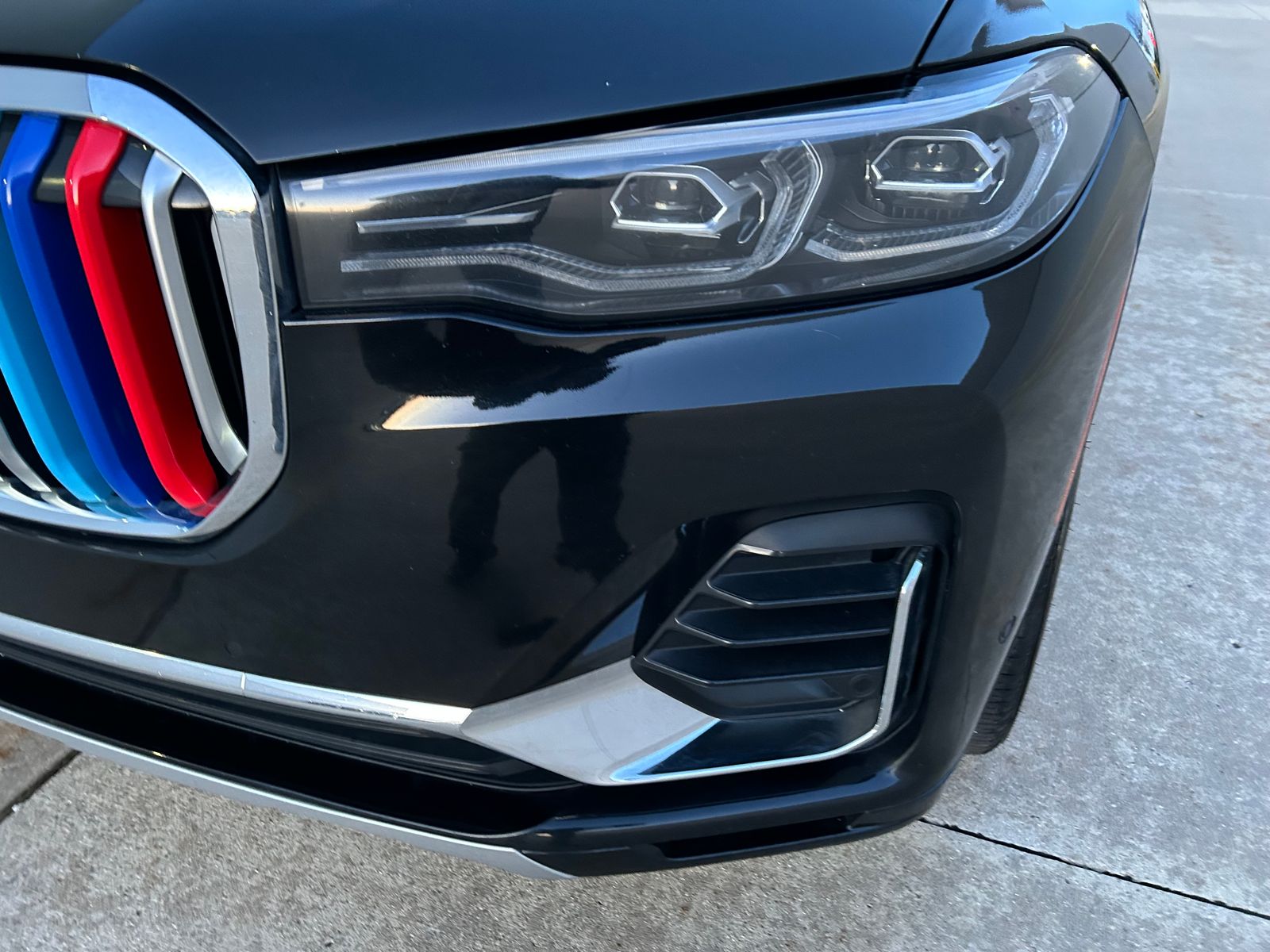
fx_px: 954
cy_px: 476
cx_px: 635
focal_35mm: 26
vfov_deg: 53.1
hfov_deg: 67.3
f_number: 1.5
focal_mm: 5.7
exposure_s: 1/30
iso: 500
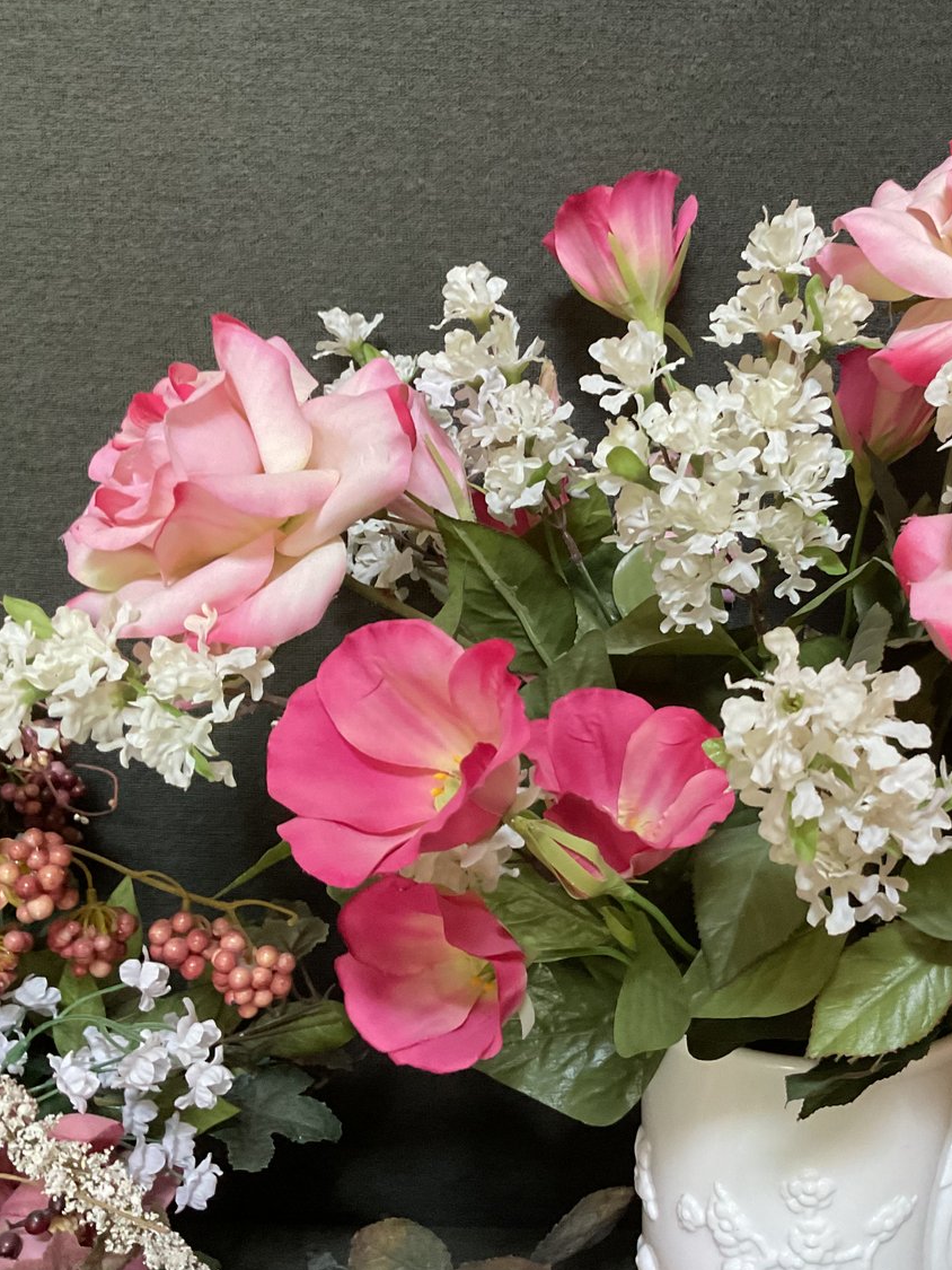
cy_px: 634
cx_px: 707
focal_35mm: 39
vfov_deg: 47.9
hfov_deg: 36.0
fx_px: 1430
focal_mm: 3
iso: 200
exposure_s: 1/60
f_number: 1.8
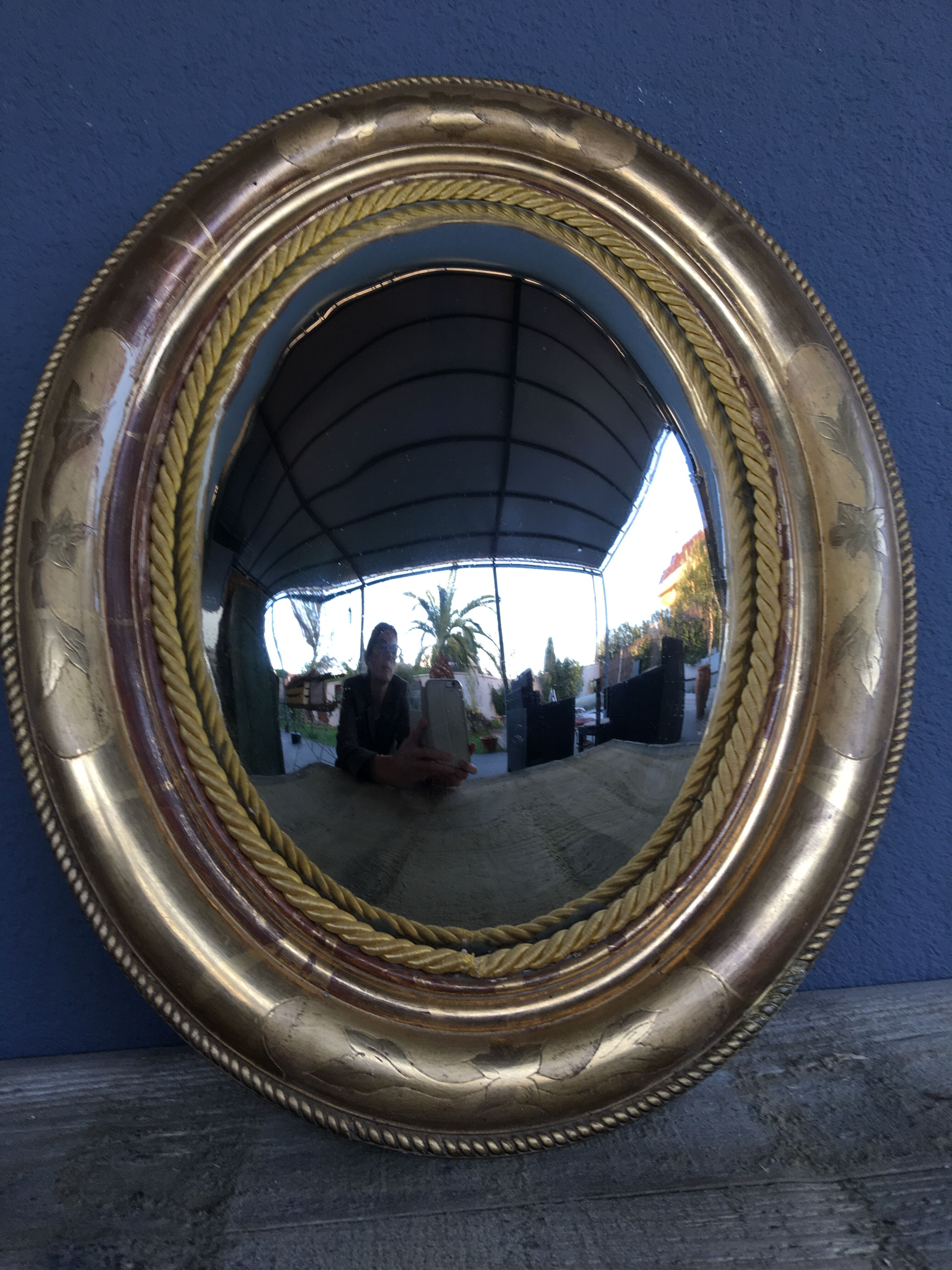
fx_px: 1063
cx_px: 476
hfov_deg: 48.2
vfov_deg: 61.7
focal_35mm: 29
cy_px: 635
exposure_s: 1/100
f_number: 2.2
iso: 40
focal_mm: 4.15
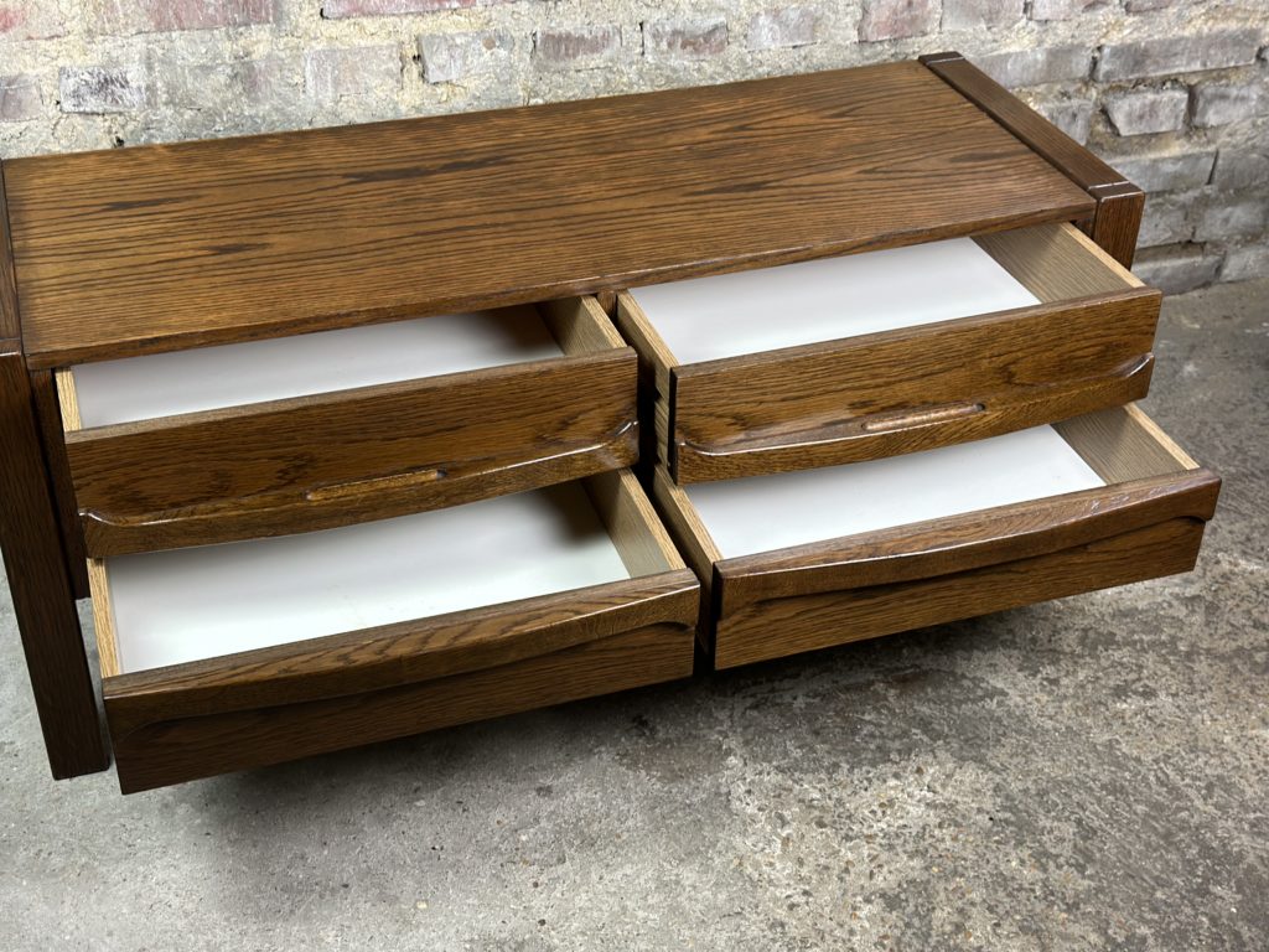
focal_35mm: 48
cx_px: 634
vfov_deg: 30.3
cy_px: 476
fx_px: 1760
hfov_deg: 39.7
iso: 125
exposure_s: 1/50
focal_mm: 6.86
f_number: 1.78
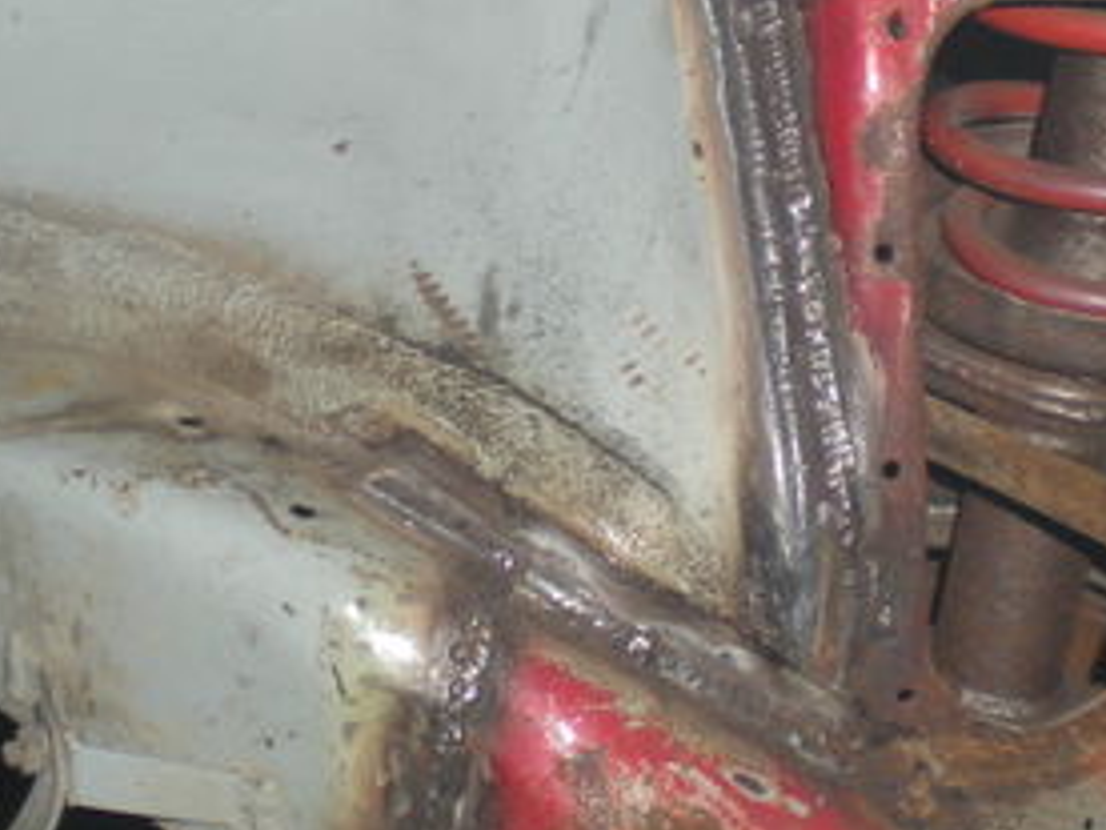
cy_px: 273
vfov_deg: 16.7
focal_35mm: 88
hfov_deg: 22.3
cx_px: 545
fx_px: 2812
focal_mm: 6.3
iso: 68
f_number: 3.1
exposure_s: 1/60
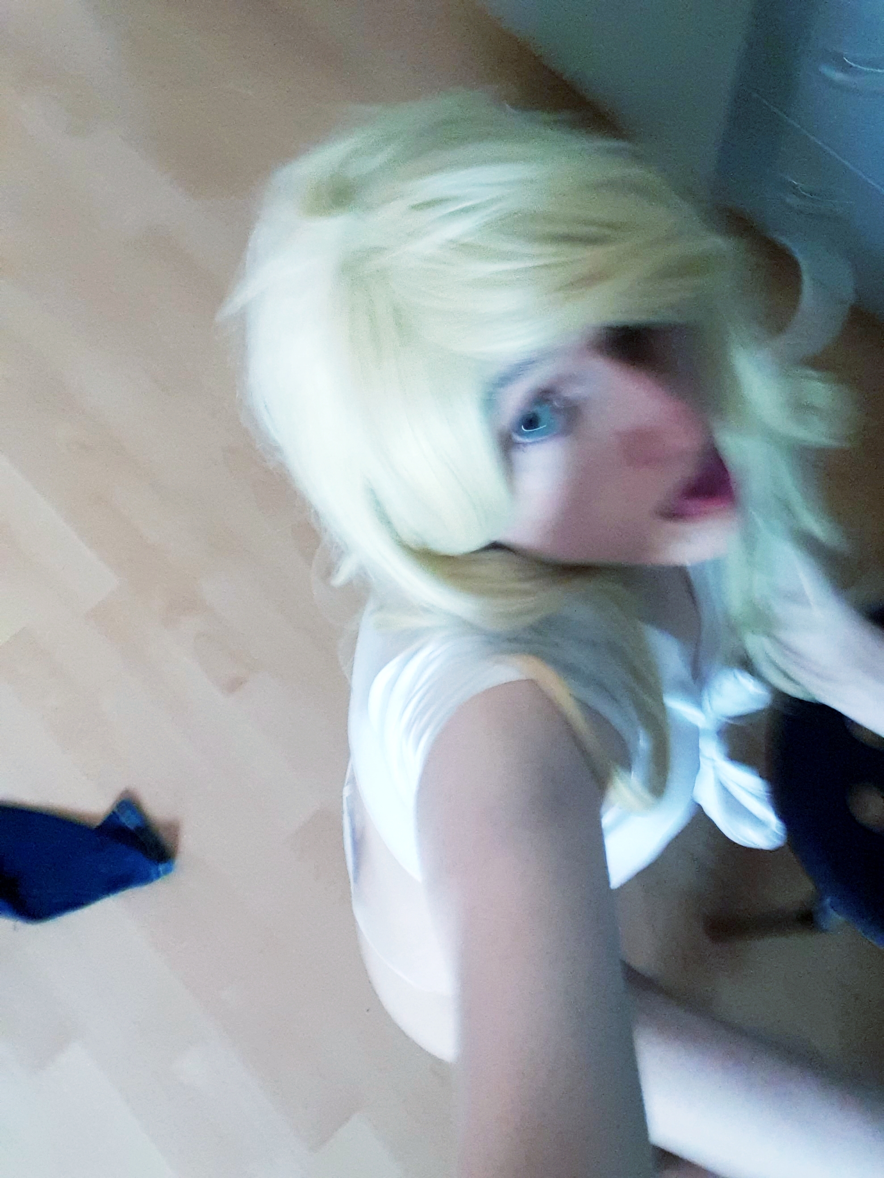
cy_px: 589
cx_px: 442
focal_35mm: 31
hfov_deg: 45.4
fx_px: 1056
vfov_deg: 58.4
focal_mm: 2.92
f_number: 1.7
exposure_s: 1/25
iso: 400
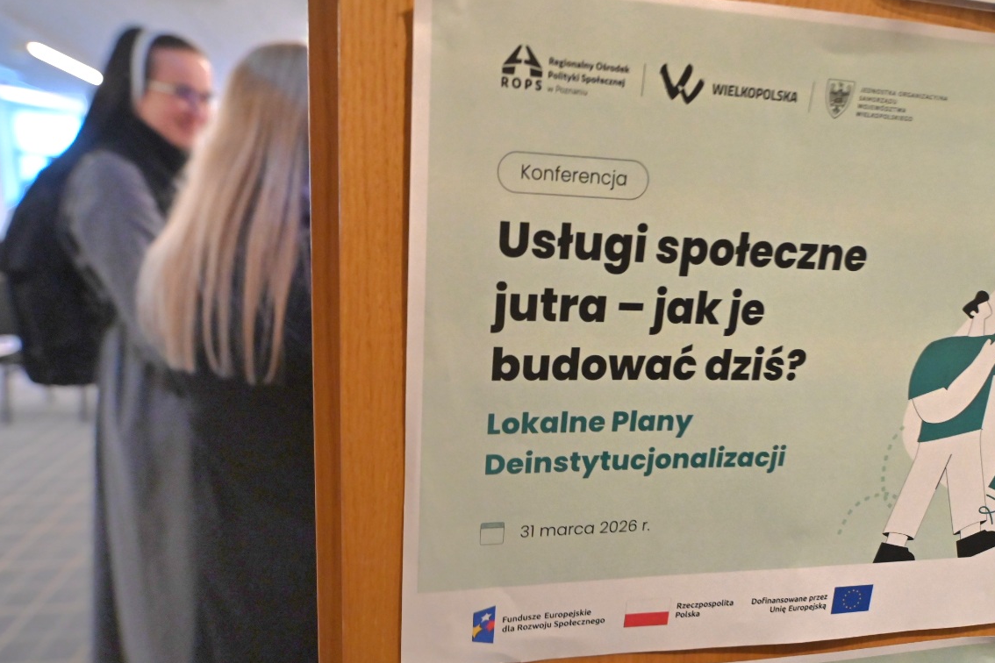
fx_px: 553
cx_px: 483
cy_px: 358
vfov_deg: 61.8
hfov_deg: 84.0
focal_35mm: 20
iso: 3600
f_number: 2.8
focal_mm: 14
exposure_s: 1/400
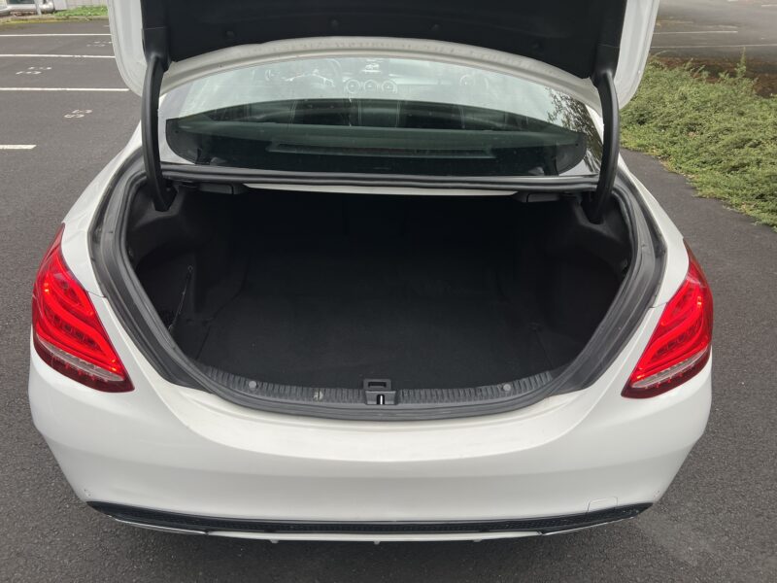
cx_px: 388
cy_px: 292
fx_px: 584
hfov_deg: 67.3
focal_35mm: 26
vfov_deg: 53.1
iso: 80
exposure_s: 1/121
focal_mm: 5.7
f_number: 1.5
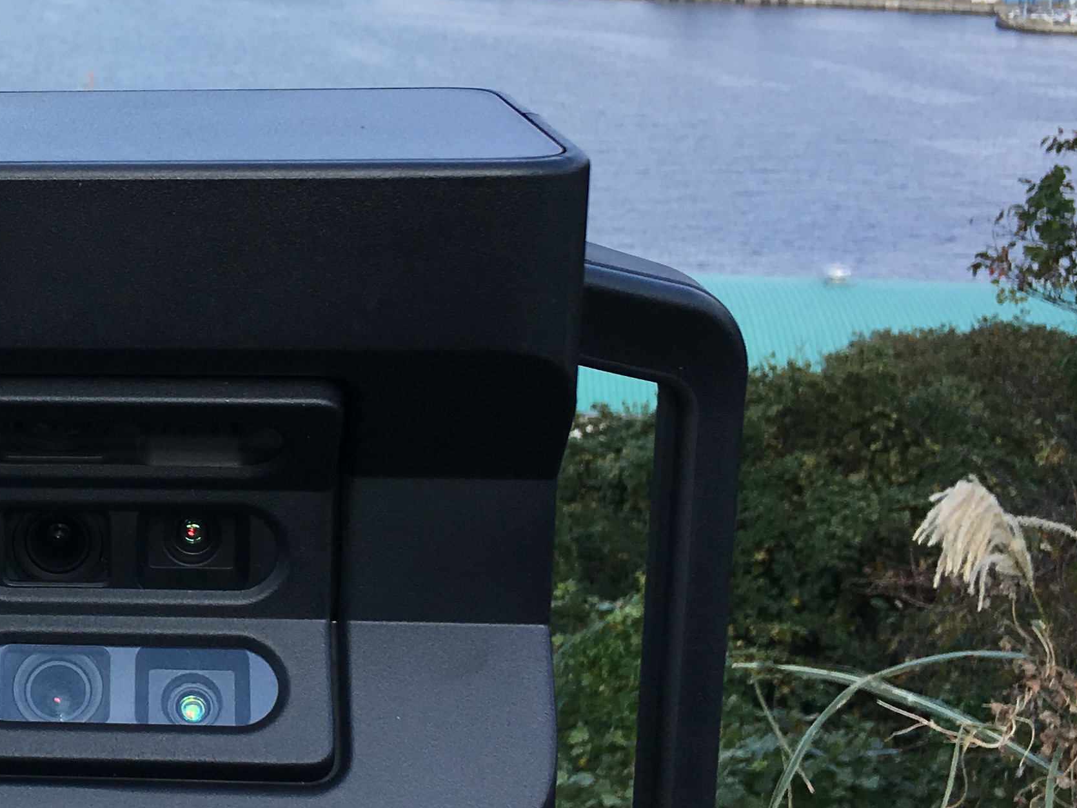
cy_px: 402
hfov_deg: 25.9
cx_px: -72
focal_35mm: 70
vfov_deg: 21.0
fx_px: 2178
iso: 25
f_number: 2.2
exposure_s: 1/725
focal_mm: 4.15
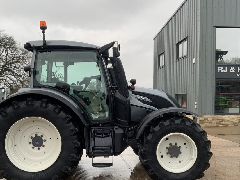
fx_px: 250
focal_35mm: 36
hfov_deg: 51.3
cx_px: 113
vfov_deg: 39.5
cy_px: 107
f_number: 1.8
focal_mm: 3
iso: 25
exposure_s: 1/122
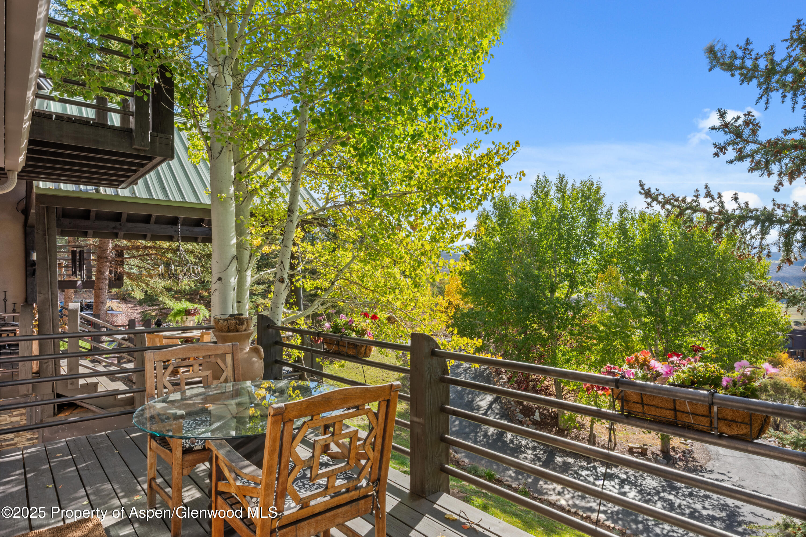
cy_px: 268
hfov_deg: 81.2
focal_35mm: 21
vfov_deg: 59.5
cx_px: 403
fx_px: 470
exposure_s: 1/10
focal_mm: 21
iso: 125
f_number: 16
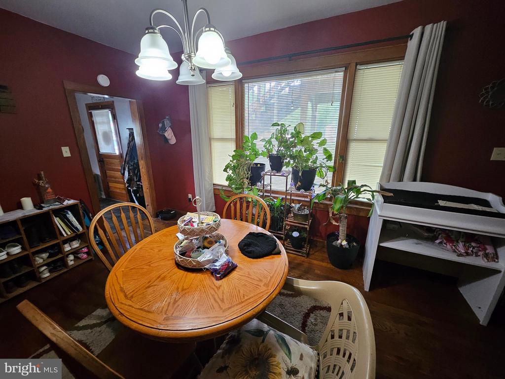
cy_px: 190
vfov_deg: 89.9
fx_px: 190
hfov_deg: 106.2
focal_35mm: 13
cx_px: 252
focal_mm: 1.74
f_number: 2.2
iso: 320
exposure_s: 1/30
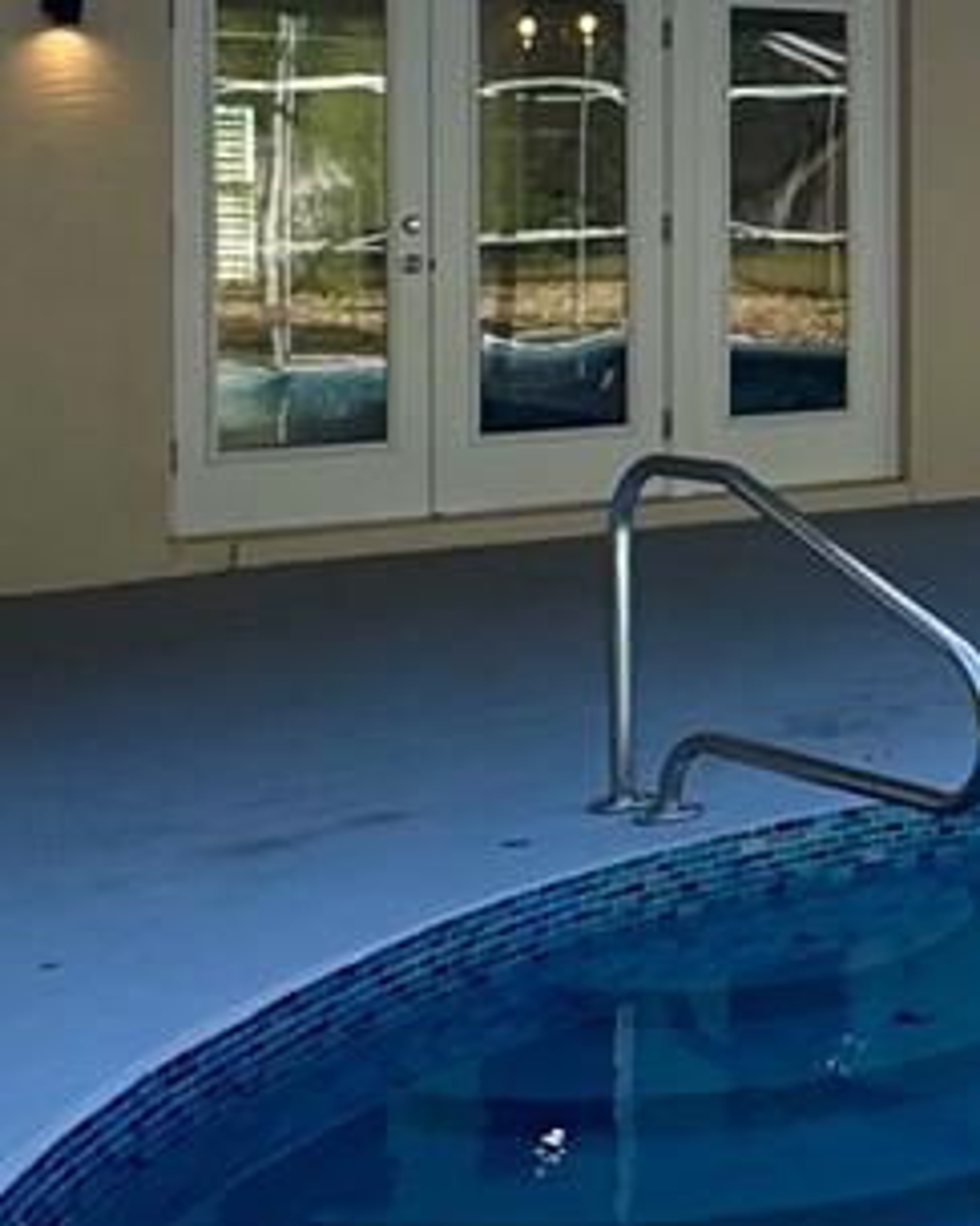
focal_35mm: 72
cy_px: 222
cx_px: 1807
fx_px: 2612
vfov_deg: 25.9
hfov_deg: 17.1
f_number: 2.2
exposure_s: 1/464
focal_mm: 2.22
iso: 40
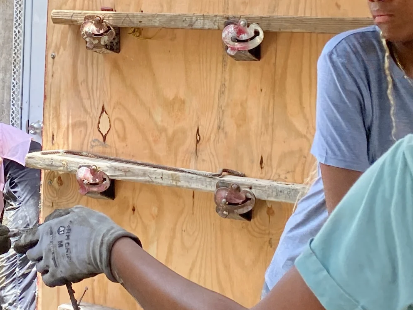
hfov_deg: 21.8
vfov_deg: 16.7
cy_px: 84
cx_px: 45
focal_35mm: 88
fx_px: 1050
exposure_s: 1/382
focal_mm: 4.25
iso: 32
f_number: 1.8
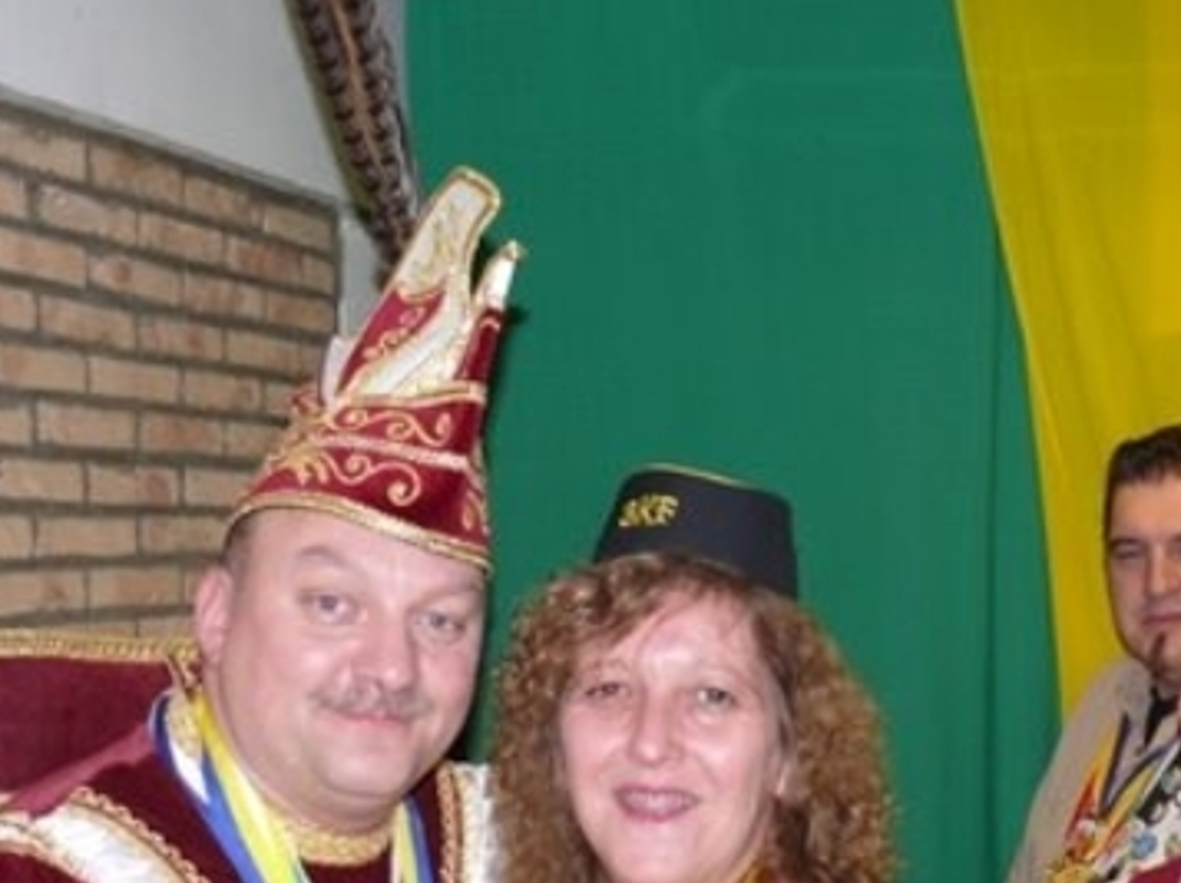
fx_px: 2352
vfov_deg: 21.1
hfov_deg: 28.2
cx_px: 599
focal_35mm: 69
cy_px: 642
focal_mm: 8.6
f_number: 2.8
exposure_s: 1/30
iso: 100
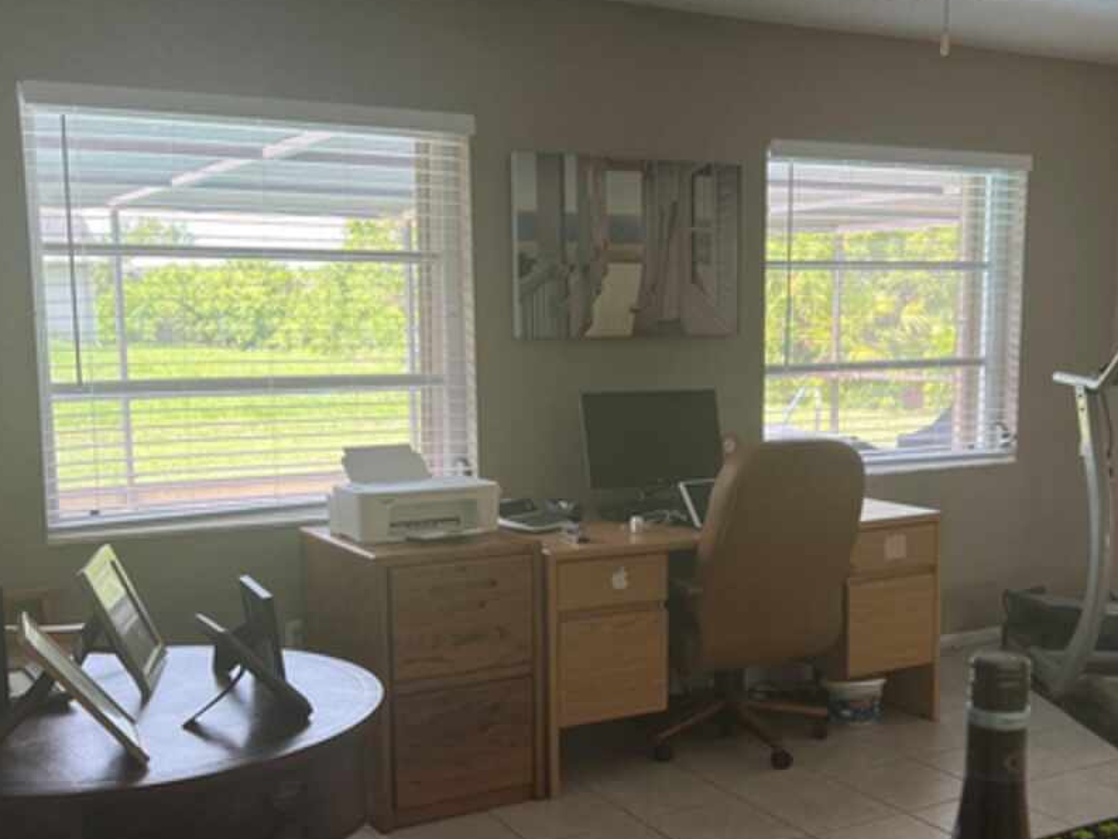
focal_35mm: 42
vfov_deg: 34.2
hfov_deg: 44.7
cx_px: 624
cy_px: 499
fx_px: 1356
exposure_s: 1/120
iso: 64
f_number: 1.5
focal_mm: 5.7
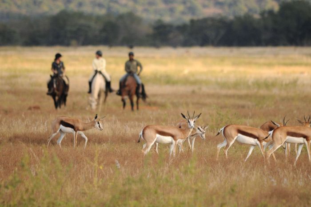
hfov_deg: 3.1
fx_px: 5824
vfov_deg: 2.0
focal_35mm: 675
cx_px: 156
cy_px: 104
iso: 640
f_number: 6.3
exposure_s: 1/640
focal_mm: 450
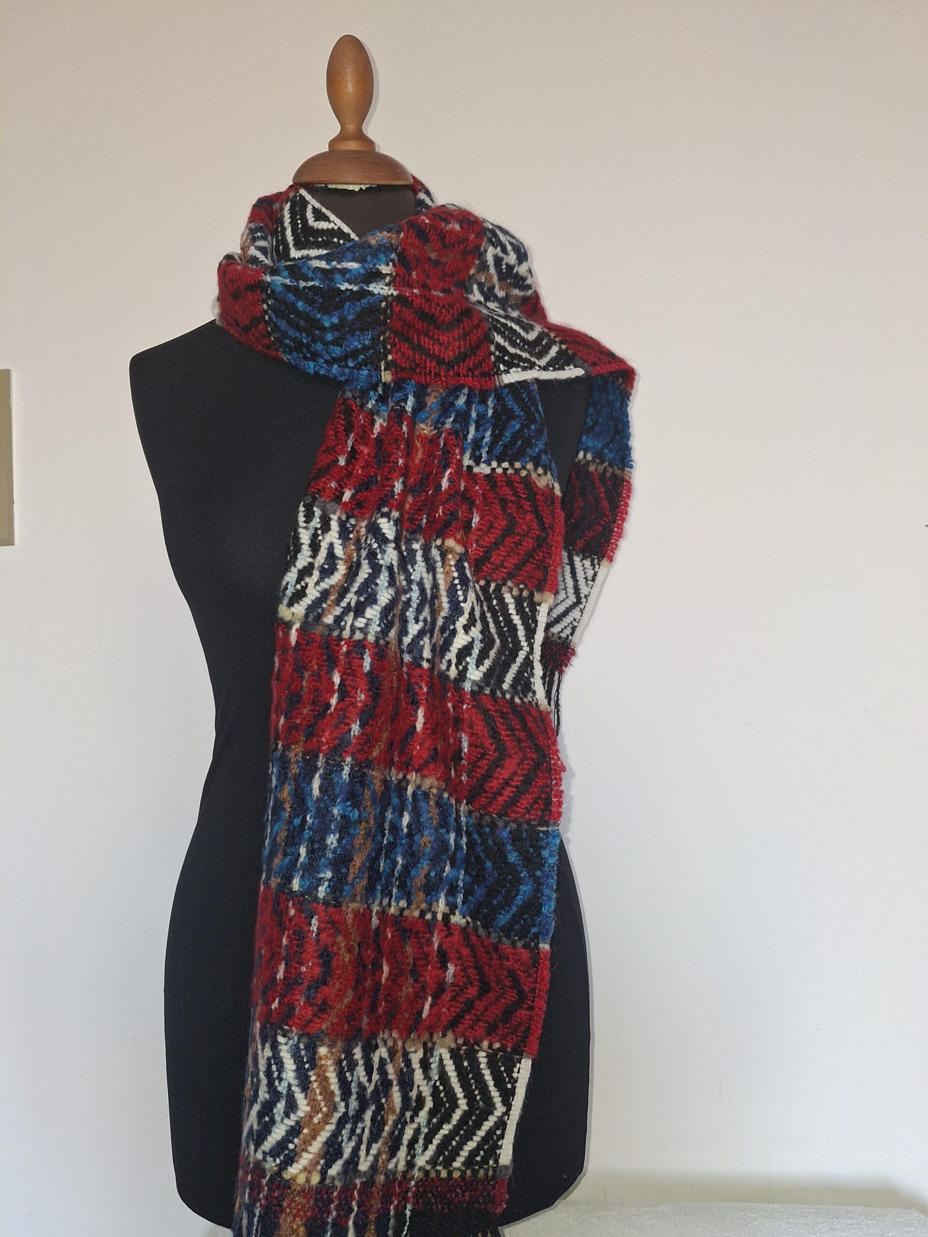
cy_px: 618
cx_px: 464
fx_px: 894
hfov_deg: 54.9
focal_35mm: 25
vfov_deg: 69.4
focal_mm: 4.69
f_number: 1.8
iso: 200
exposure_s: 1/120
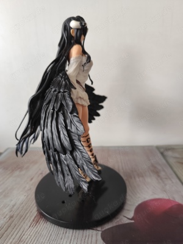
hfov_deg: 58.9
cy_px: 122
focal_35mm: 23
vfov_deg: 73.9
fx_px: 162
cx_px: 92
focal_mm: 6.14
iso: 1000
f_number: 1.65
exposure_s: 1/50
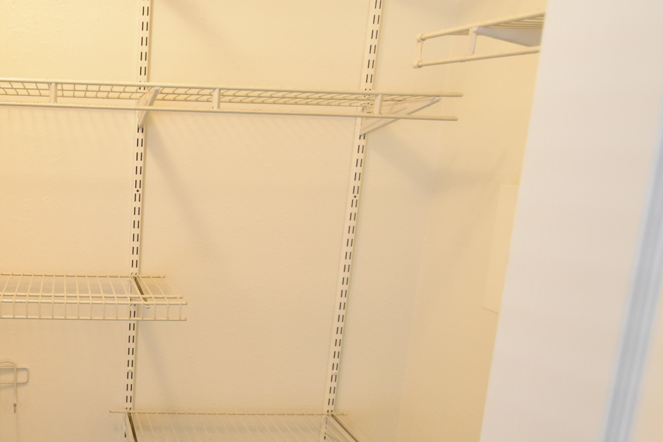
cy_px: 293
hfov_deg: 50.8
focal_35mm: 34
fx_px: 626
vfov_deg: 38.5
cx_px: 94
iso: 1100
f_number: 3.5
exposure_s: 1/60
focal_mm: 10
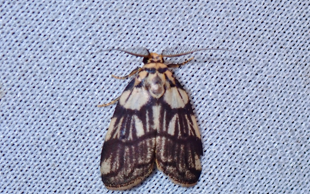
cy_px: 99
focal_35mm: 107
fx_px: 904
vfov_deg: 12.2
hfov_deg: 19.5
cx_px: 156
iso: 200
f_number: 6.3
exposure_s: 1/400
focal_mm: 18
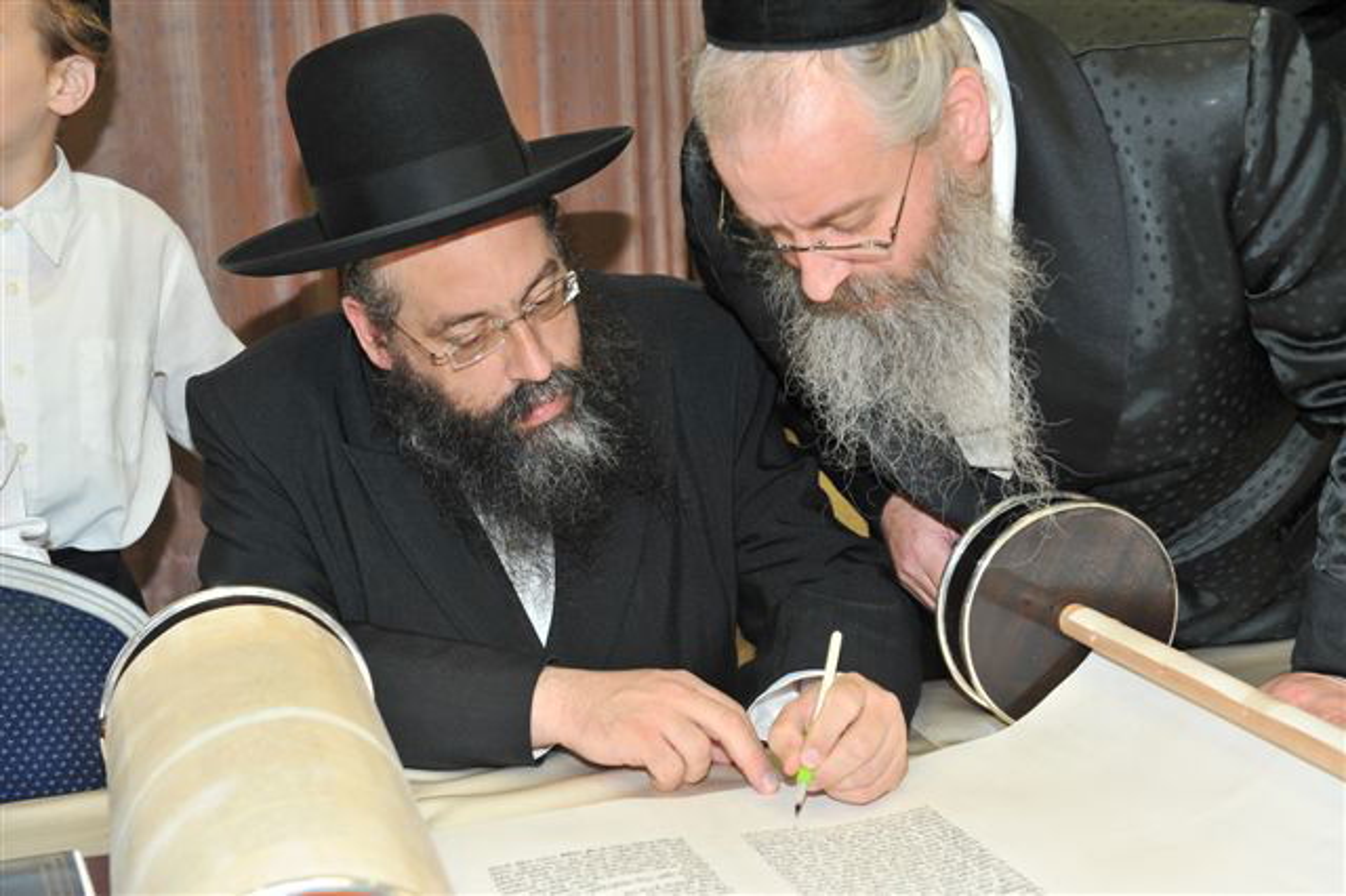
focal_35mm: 56
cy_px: 448
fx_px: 2093
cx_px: 673
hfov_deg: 35.7
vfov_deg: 24.2
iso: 500
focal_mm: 56
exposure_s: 1/60
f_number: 7.1
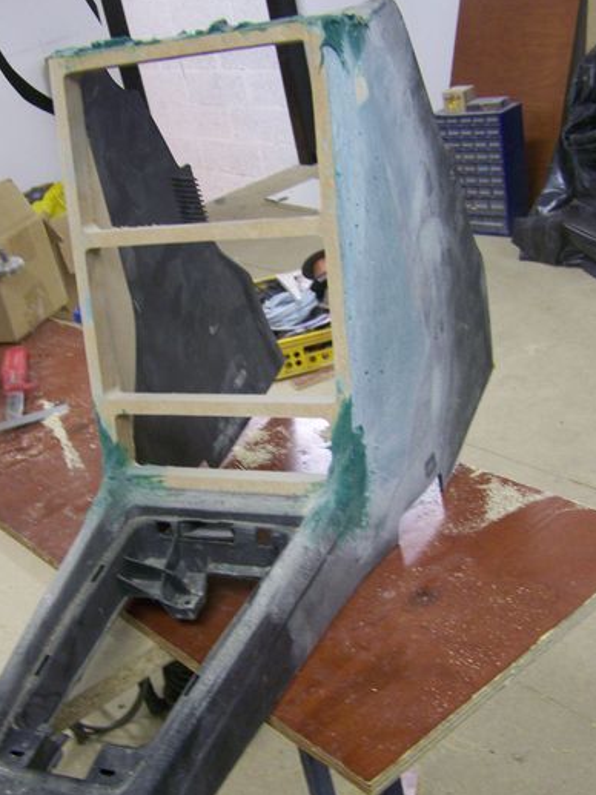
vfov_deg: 40.4
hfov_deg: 30.9
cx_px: 258
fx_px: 1079
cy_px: 434
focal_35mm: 47
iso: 160
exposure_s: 1/15
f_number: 2.8
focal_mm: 6.3
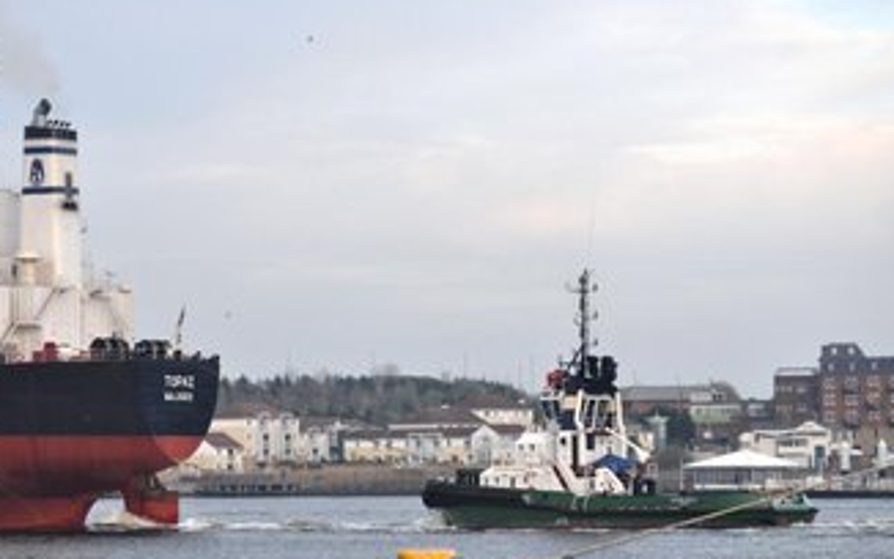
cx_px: 354
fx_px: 3558
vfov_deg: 9.0
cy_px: 329
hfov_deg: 14.3
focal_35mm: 146
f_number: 5.6
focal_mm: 78
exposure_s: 1/125
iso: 360
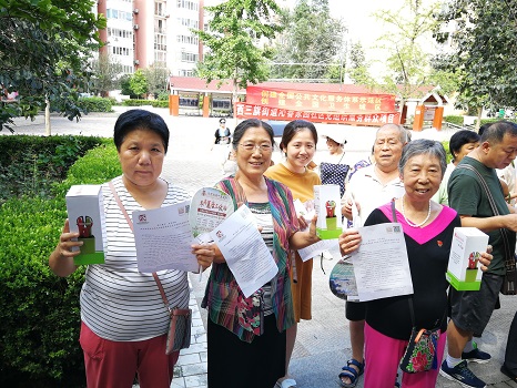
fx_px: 403
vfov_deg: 51.4
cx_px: 258
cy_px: 194
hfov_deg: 65.3
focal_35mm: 27
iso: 64
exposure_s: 1/100
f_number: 2.2
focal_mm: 3.95
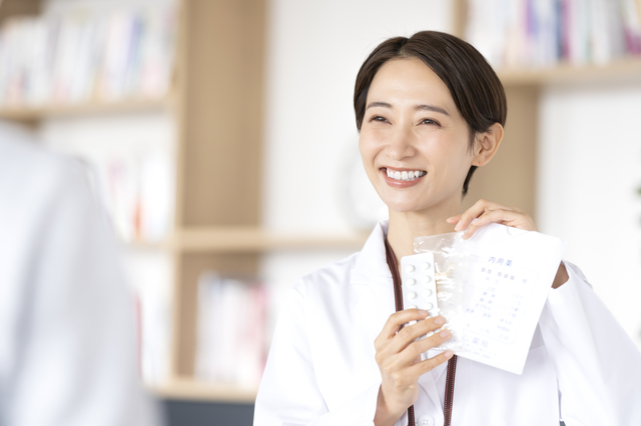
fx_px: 2402
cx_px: 320
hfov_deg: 15.2
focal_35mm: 135
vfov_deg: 10.1
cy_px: 213
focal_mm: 135
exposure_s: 1/125
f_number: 2.2
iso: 500
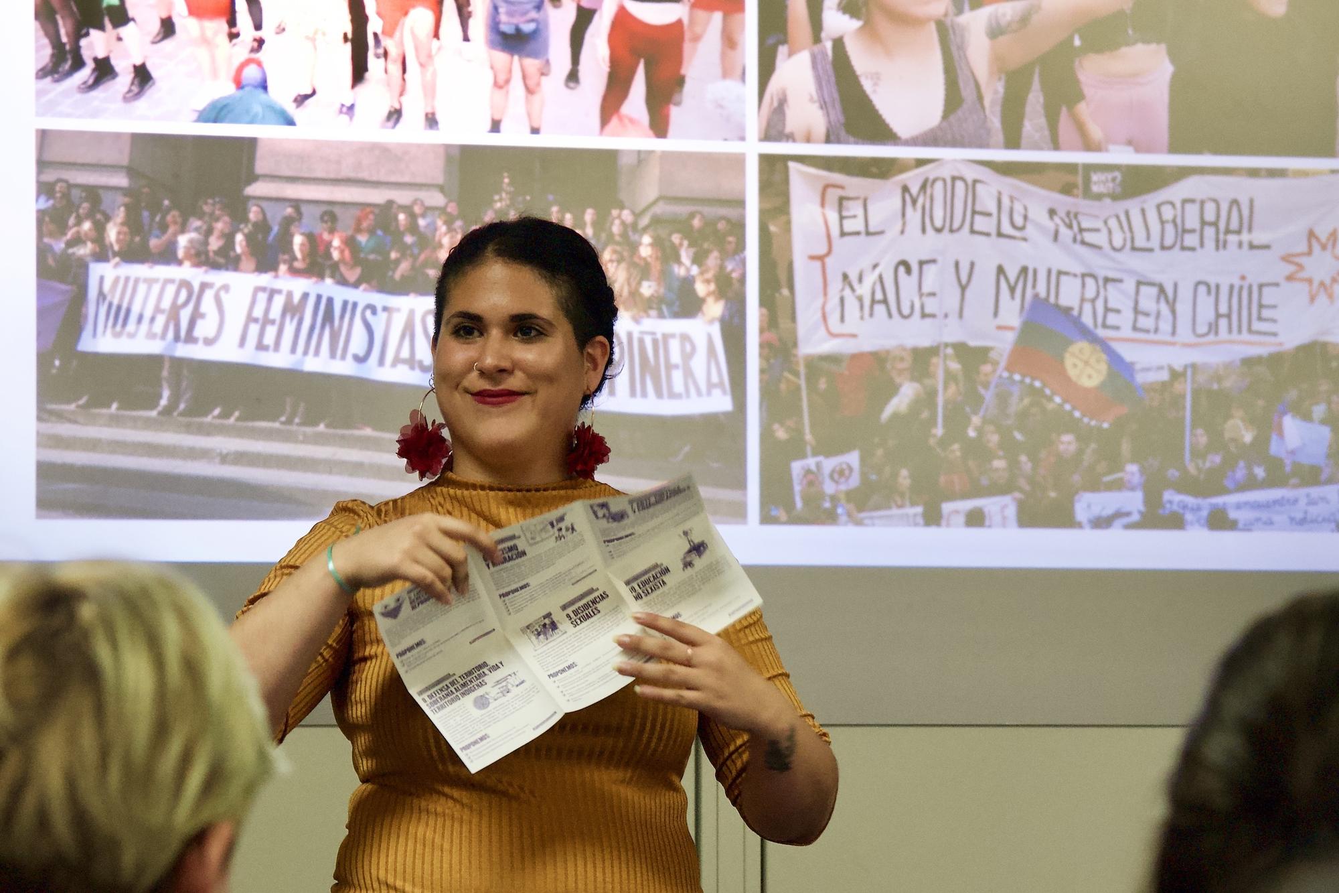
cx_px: 670
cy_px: 446
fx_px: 2603
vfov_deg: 19.5
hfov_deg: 28.8
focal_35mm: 70
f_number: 5
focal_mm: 70
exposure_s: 1/100
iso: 3200
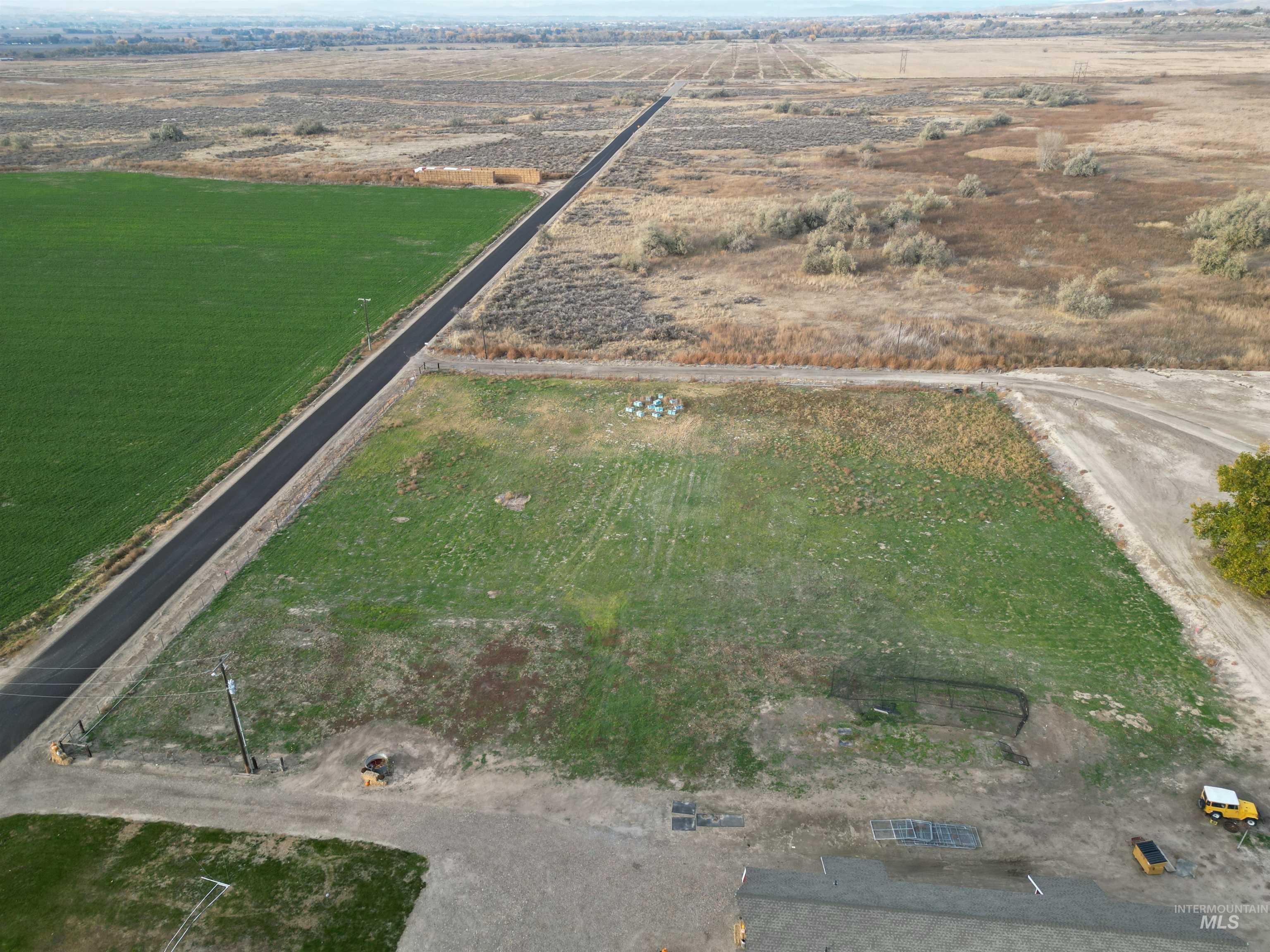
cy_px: 476
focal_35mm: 24
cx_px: 635
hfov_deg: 71.6
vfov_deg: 56.8
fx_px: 881
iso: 100
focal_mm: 6.72
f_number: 1.7
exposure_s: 1/640
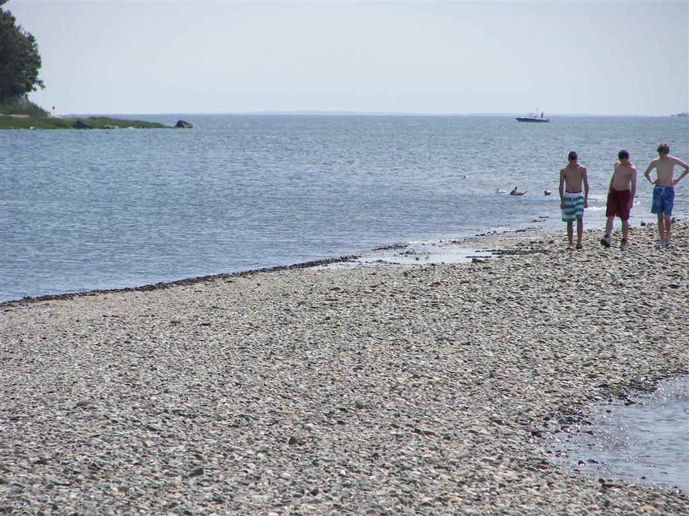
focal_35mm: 432
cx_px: 344
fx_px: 8599
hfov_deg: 4.6
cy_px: 258
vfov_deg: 3.4
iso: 64
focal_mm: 72
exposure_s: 1/640
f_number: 5
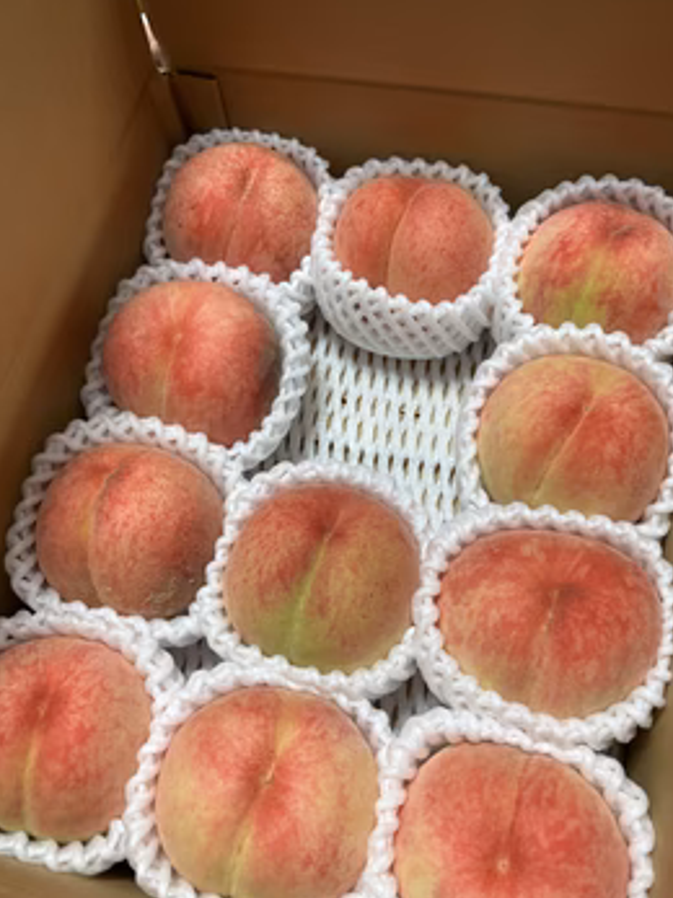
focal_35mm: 30
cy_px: 458
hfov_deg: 46.8
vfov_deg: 60.0
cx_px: 331
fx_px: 778
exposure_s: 1/60
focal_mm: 5.96
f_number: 1.6
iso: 250
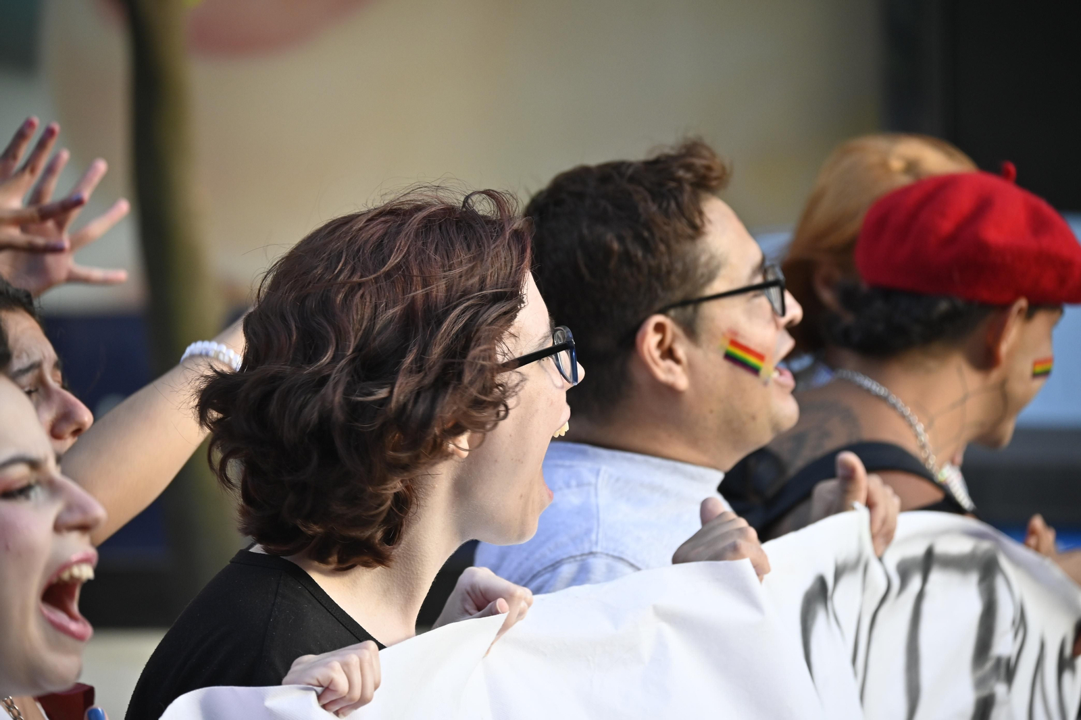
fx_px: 7205
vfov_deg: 5.7
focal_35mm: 240
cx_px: 540
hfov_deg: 8.6
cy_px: 360
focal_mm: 160
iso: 400
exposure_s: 1/320
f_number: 5.6
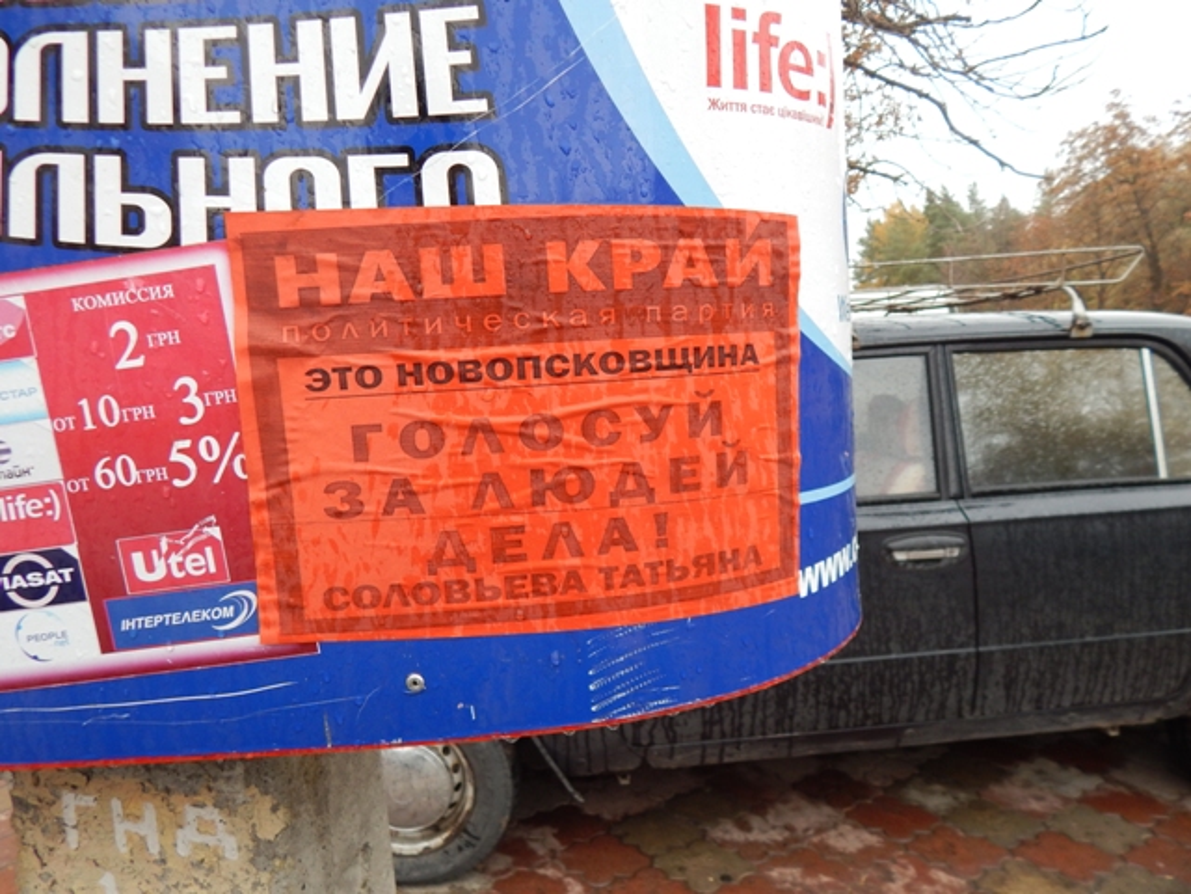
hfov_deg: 73.9
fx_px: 791
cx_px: 596
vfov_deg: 58.9
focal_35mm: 23
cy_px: 447
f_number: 3
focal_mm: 4
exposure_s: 1/60
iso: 125
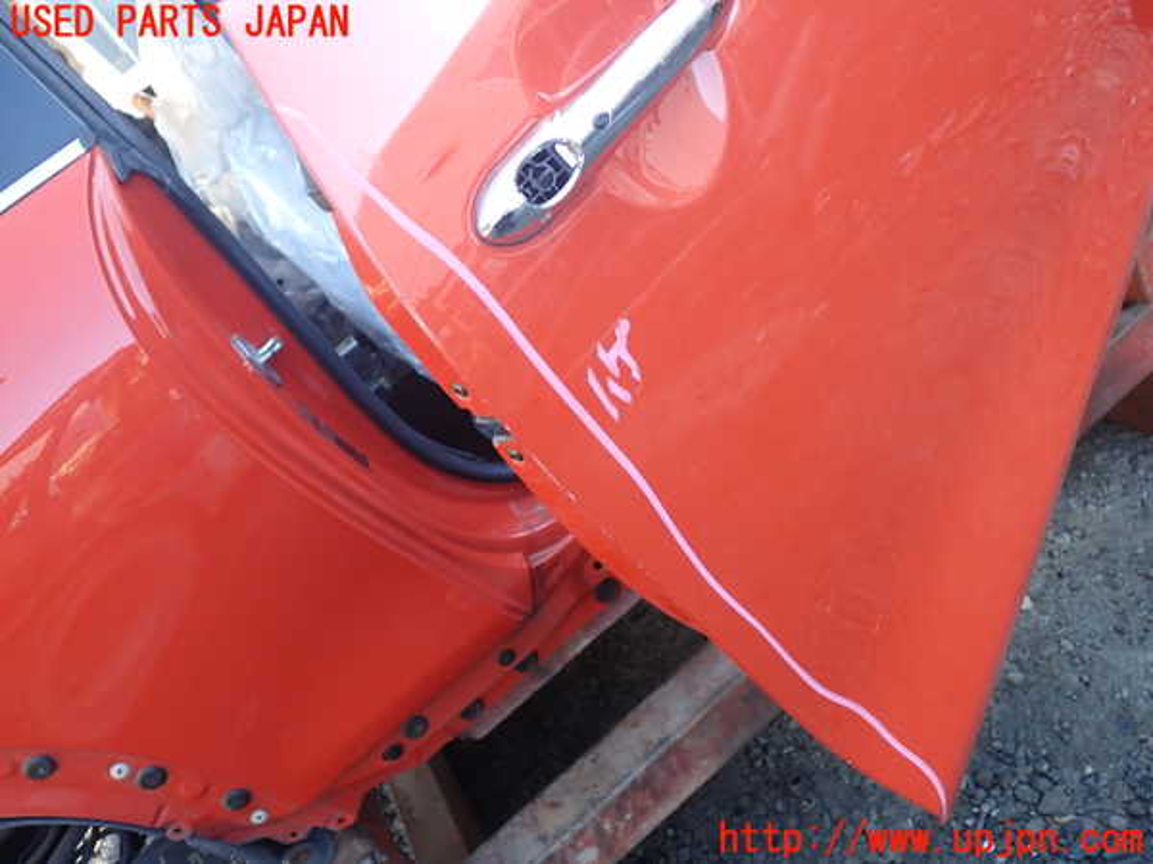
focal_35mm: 30
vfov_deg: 46.8
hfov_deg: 60.0
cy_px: 432
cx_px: 576
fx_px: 999
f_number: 2.3
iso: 100
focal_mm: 5.4
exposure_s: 1/60
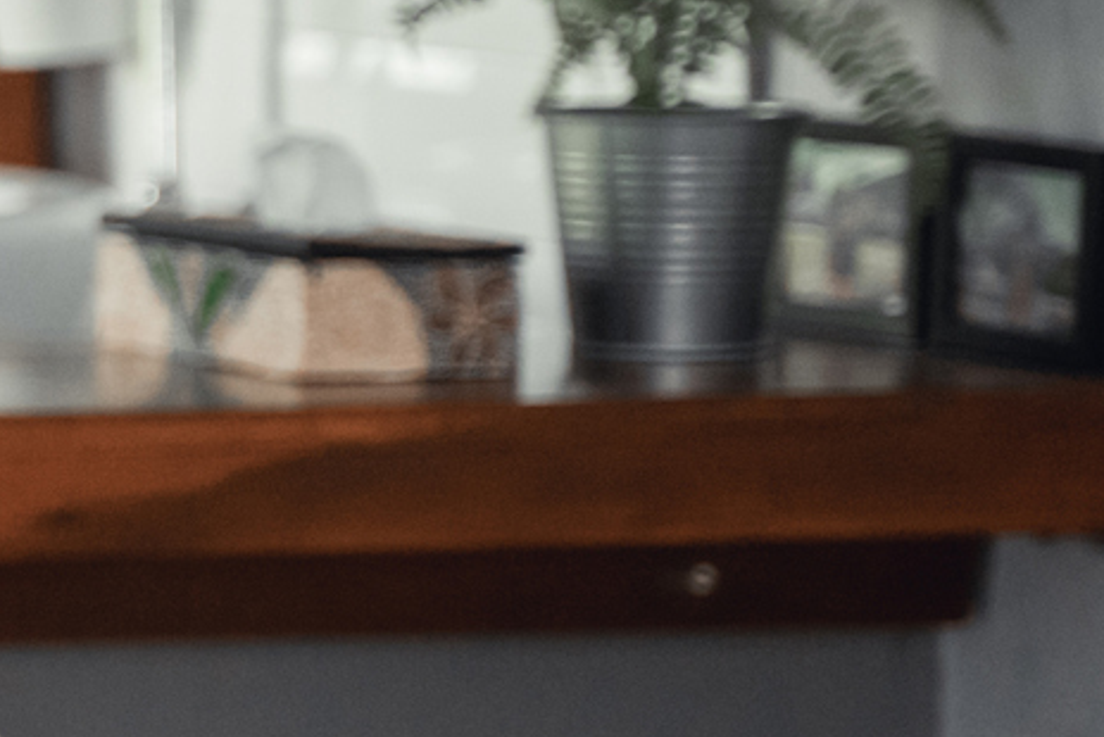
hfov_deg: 6.5
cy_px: 430
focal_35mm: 306
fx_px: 9389
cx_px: -1027
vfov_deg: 4.5
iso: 1600
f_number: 2.8
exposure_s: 1/160
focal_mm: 67
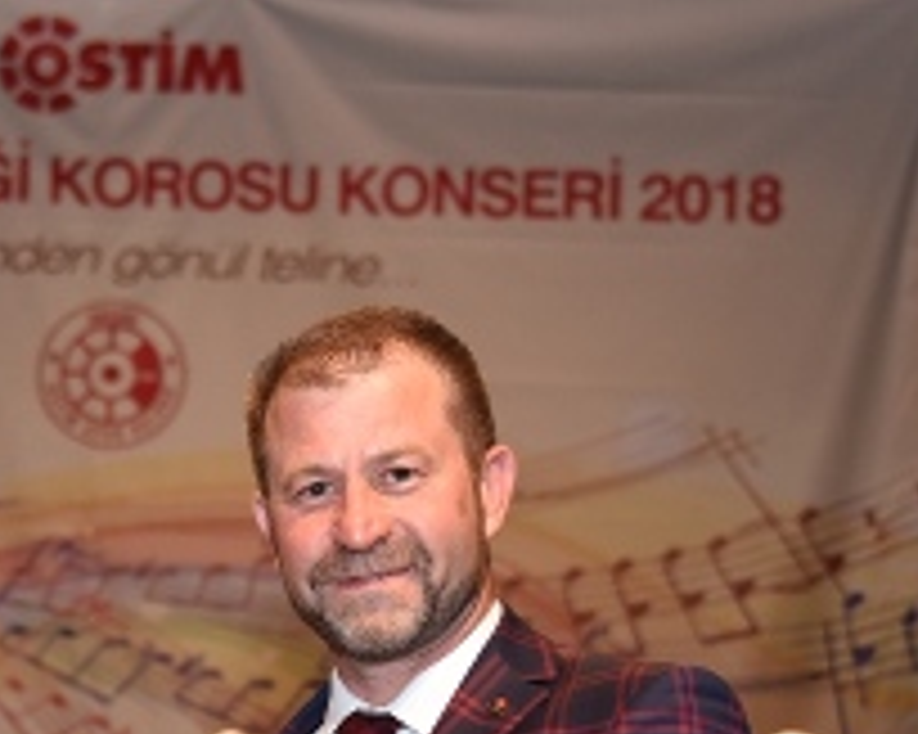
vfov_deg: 13.4
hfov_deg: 16.7
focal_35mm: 114
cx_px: 142
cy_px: 700
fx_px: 3096
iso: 1600
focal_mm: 48
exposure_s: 1/80
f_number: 4.2
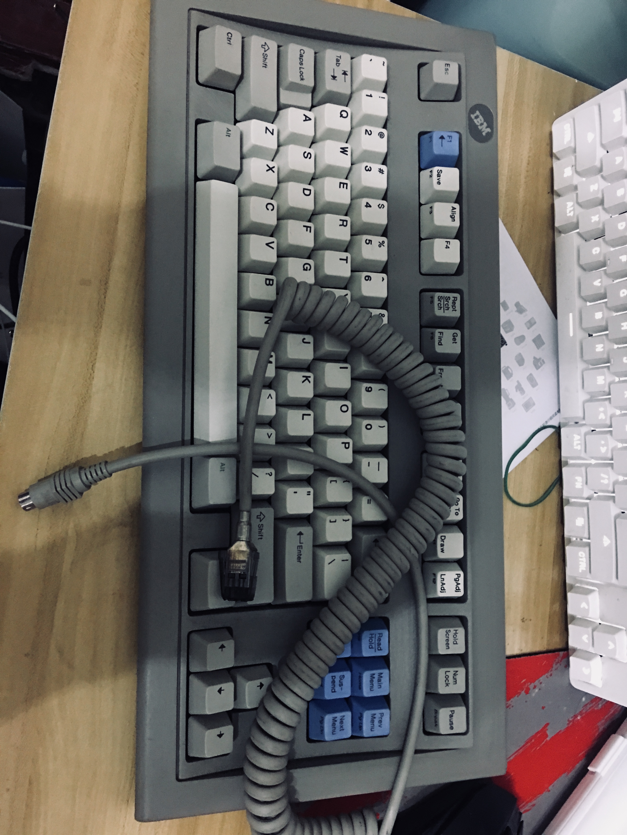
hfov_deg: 48.2
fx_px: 700
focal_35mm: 29
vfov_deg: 61.7
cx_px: 314
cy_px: 418
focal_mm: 4.15
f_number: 2.2
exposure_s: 1/4
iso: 100
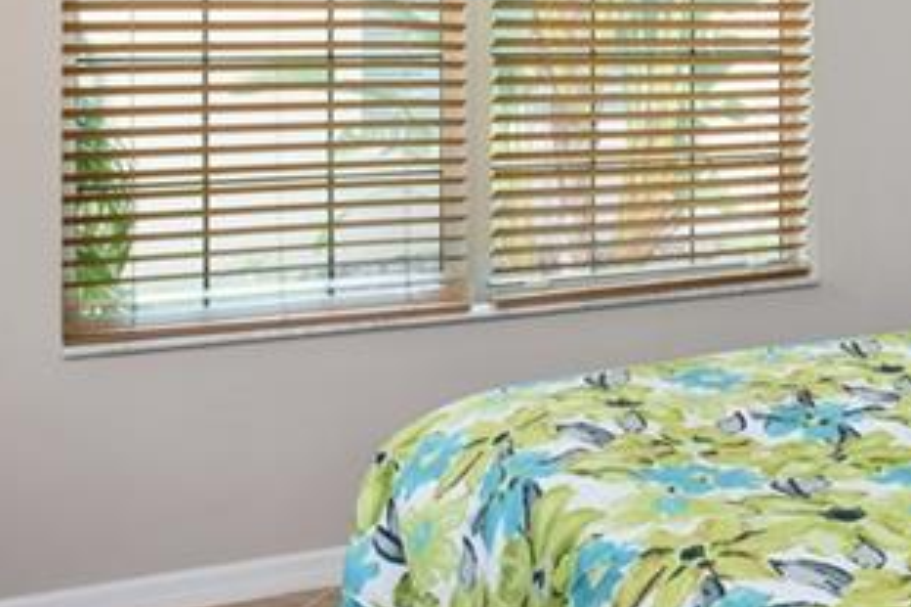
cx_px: 814
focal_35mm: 56
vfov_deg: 23.0
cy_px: -25
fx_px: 1416
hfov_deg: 33.8
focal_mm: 17
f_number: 8
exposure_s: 1/4
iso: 400
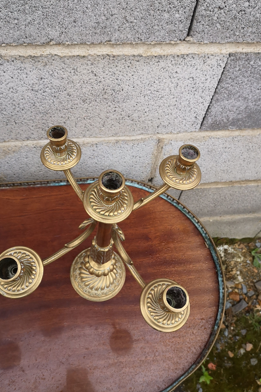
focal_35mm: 29
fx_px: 315
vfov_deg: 63.7
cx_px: 118
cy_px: 196
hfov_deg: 44.9
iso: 320
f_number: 1.8
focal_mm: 3.95
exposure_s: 1/900
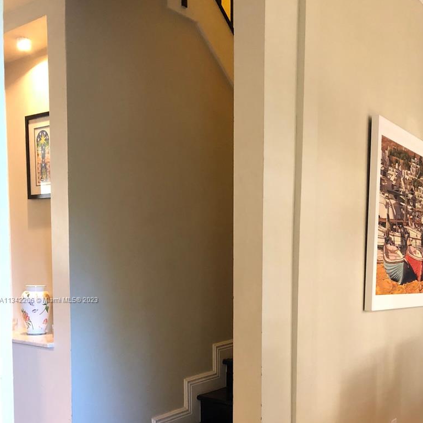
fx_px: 553
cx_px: 245
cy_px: 300
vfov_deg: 41.0
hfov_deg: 41.7
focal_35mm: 40
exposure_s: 1/15
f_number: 1.8
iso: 100
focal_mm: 3.99
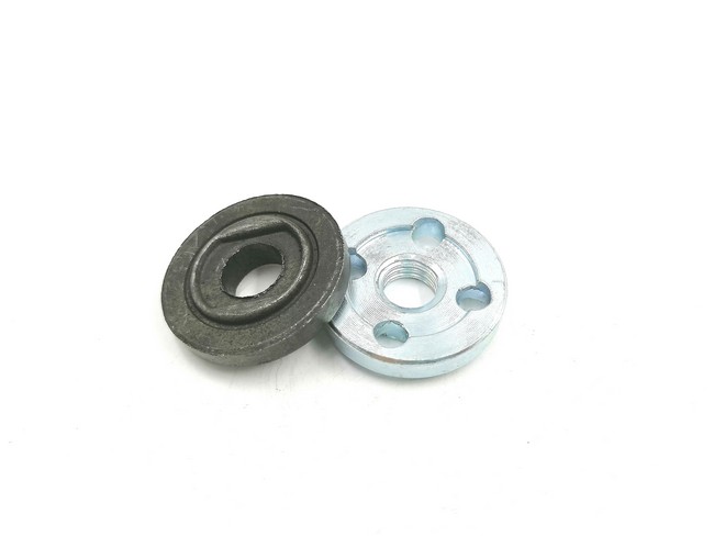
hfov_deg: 58.3
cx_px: 357
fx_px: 640
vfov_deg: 45.5
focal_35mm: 31
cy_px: 268
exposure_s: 1/121
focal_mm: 5.3
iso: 50
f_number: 1.8
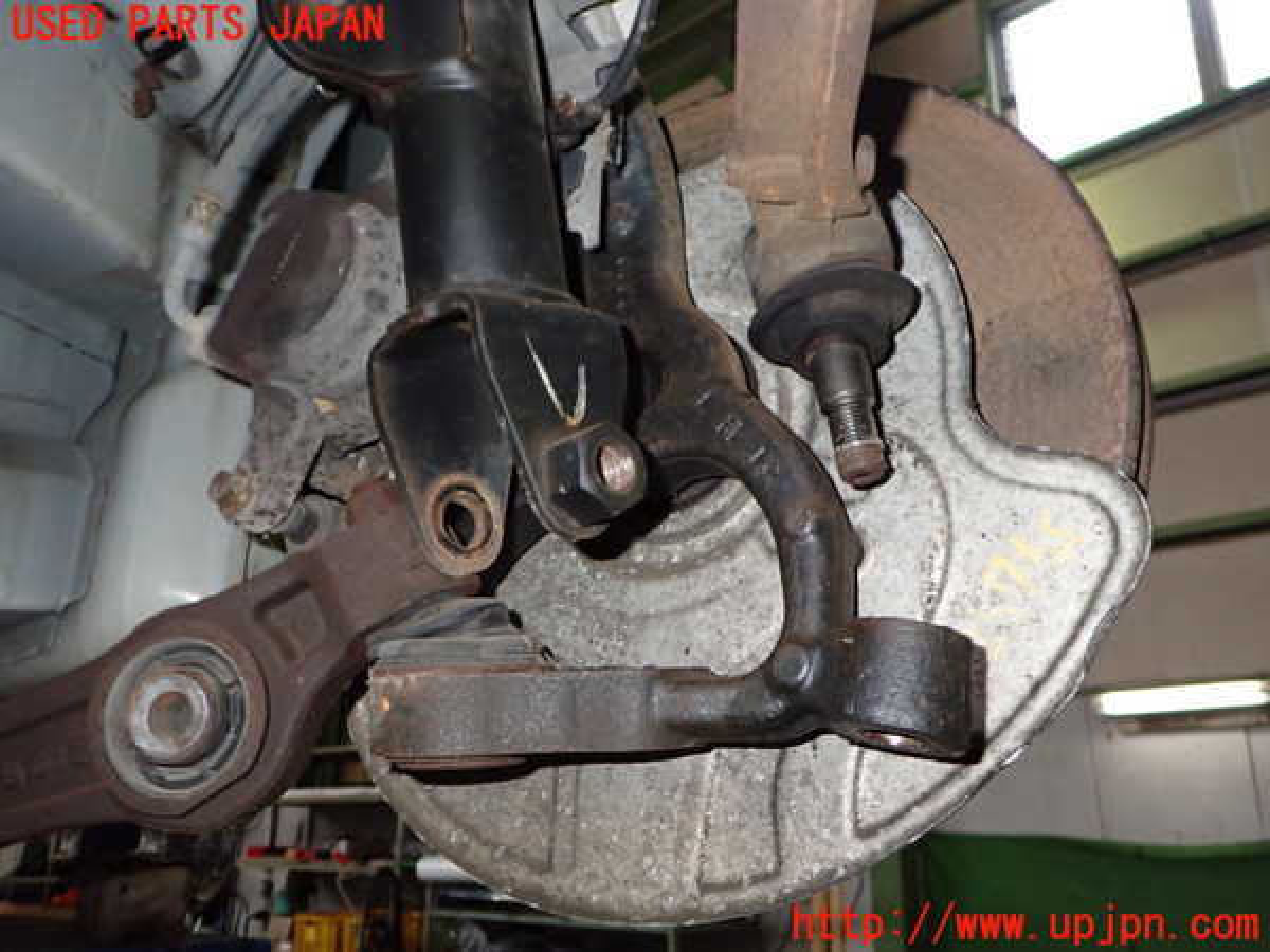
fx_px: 1101
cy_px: 476
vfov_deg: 46.8
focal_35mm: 30
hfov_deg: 60.0
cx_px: 635
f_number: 6.3
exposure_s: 1/30
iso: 640
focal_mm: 5.4
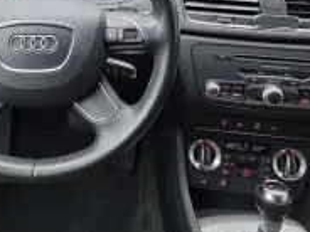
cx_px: 89
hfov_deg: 41.2
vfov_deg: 31.2
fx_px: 403
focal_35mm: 45
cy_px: 40
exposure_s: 1/100
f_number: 1.7
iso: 160
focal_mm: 6.25
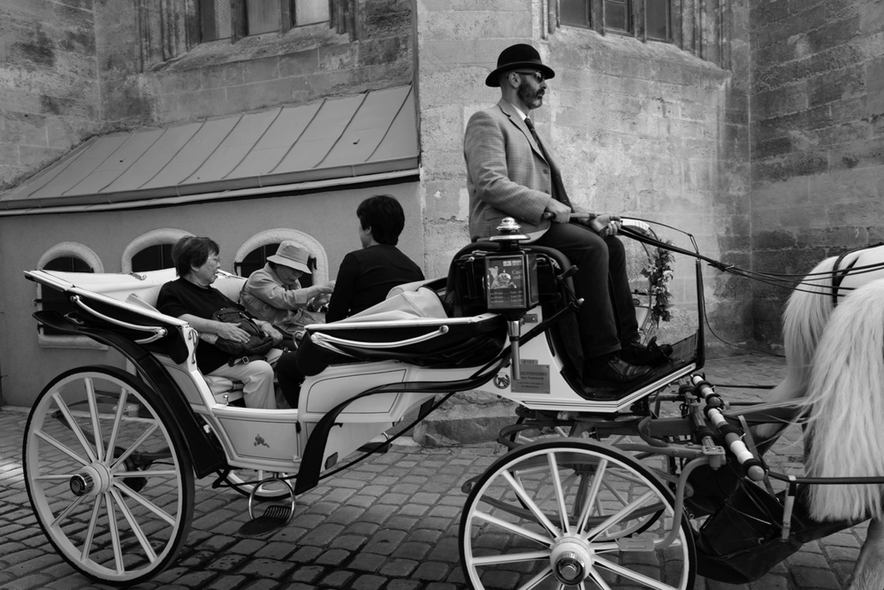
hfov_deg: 65.5
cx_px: 442
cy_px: 295
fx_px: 688
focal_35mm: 28
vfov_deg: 46.4
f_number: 6.3
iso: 400
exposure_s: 1/250
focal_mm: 28
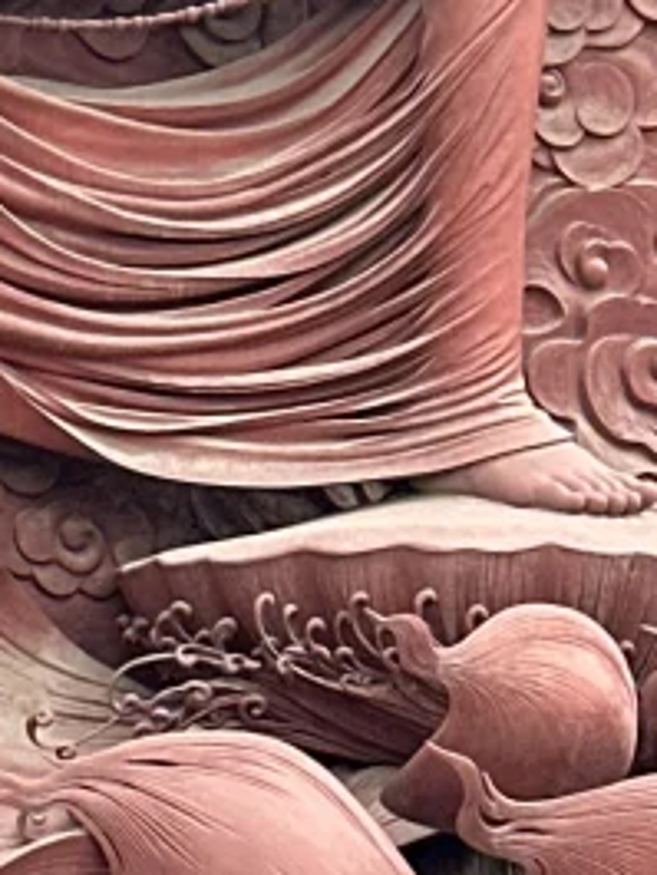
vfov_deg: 7.3
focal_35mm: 261
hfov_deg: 5.7
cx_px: 343
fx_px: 6600
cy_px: -951
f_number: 1.78
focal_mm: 6.86
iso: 125
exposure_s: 1/60
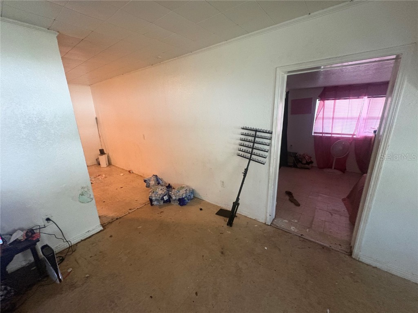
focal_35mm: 14
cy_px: 156
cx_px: 209
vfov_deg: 85.7
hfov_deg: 102.1
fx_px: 169
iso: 800
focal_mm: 2.22
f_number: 2.2
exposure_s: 1/60
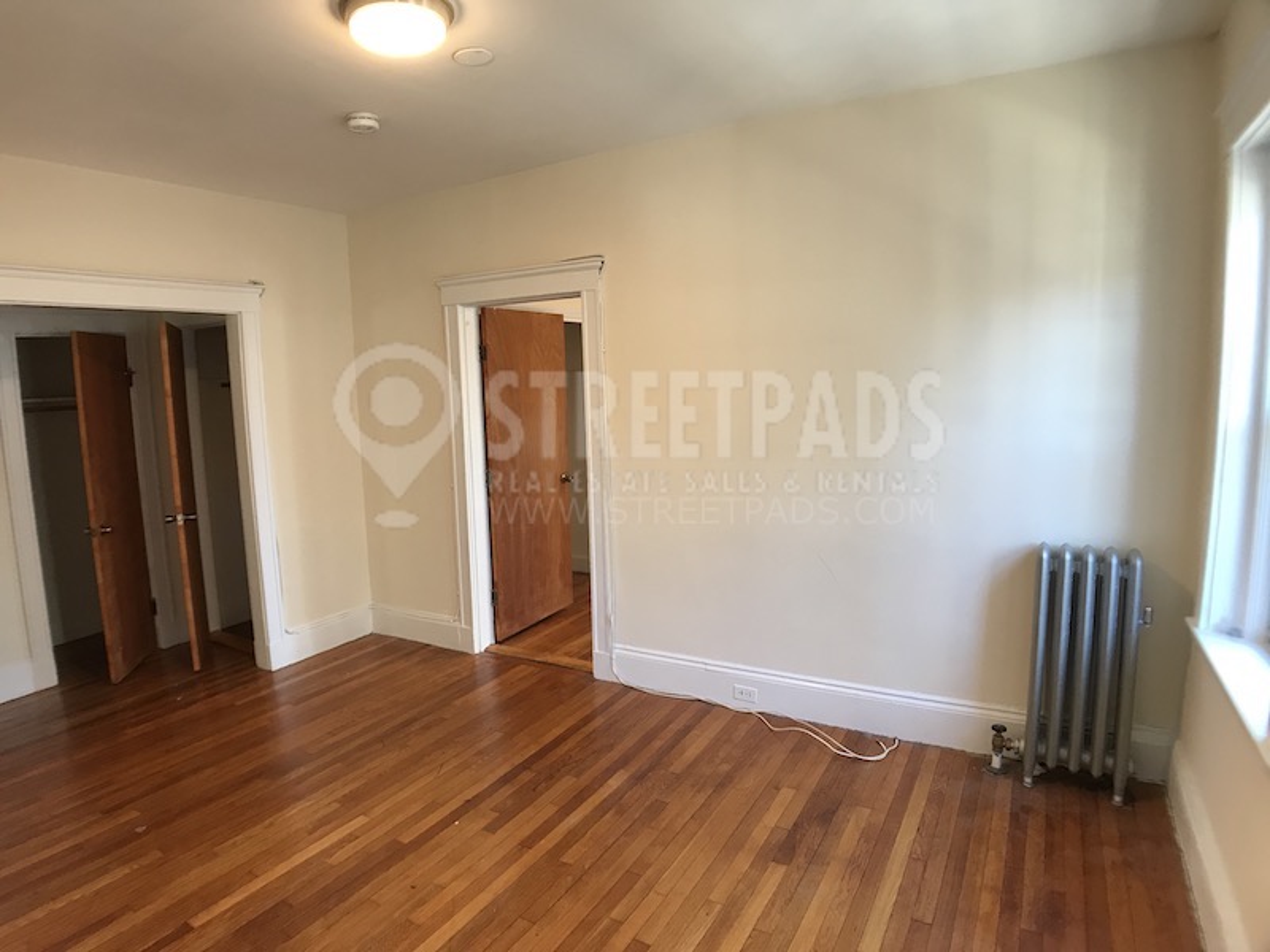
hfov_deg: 63.4
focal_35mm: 28
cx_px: 635
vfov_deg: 49.7
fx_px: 1027
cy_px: 476
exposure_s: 1/24
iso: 32
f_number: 1.8
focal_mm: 3.99
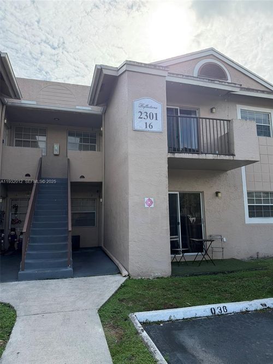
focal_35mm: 24
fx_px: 252
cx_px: 136
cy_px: 182
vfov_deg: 71.6
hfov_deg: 56.8
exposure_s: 1/2703
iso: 100
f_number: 1.78
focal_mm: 6.76
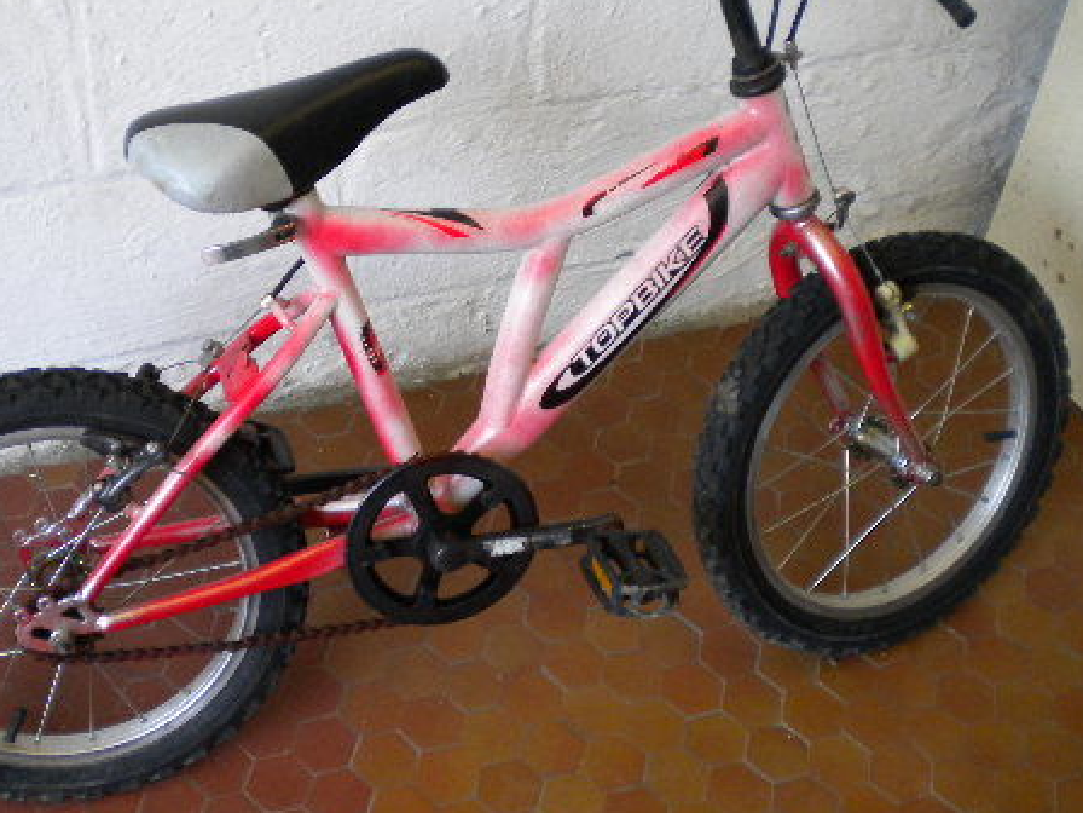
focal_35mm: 50
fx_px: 1564
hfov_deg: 38.1
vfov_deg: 29.1
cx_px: 452
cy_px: 356
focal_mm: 6.3
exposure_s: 1/62.6
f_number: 3.1
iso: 207
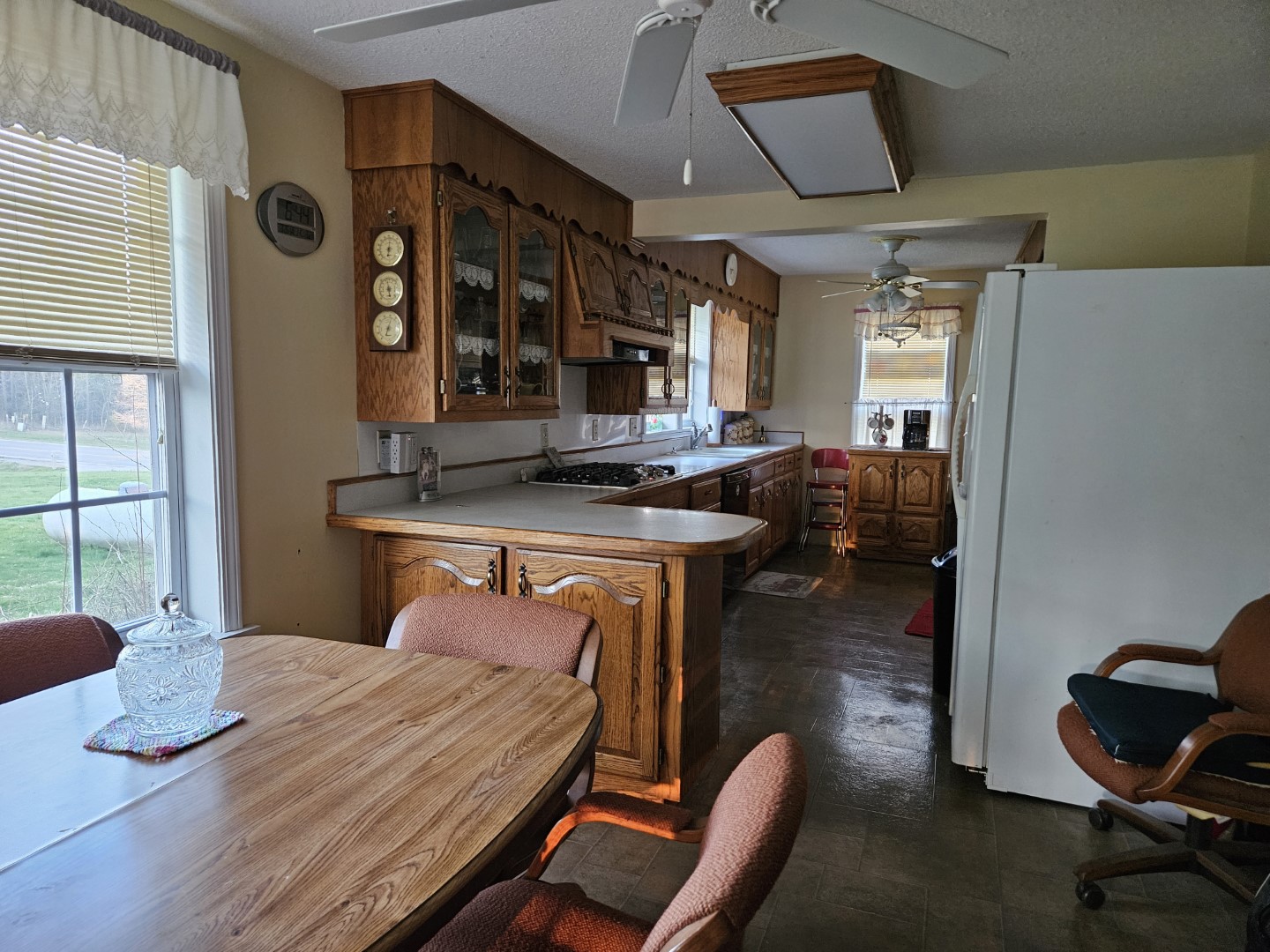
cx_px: 635
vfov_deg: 58.9
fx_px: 844
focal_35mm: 23
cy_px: 476
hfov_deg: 73.9
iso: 640
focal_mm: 5.4
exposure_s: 1/40
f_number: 1.8
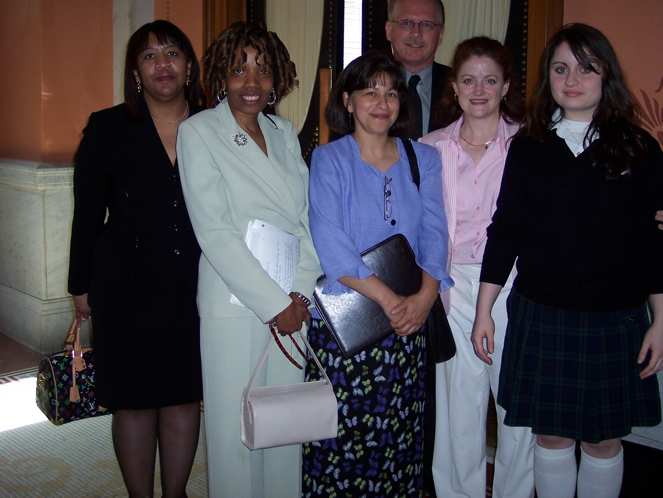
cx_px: 336
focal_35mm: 47
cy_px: 200
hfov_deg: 40.4
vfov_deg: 30.8
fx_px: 900
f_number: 2.8
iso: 100
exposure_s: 1/60
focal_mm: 8
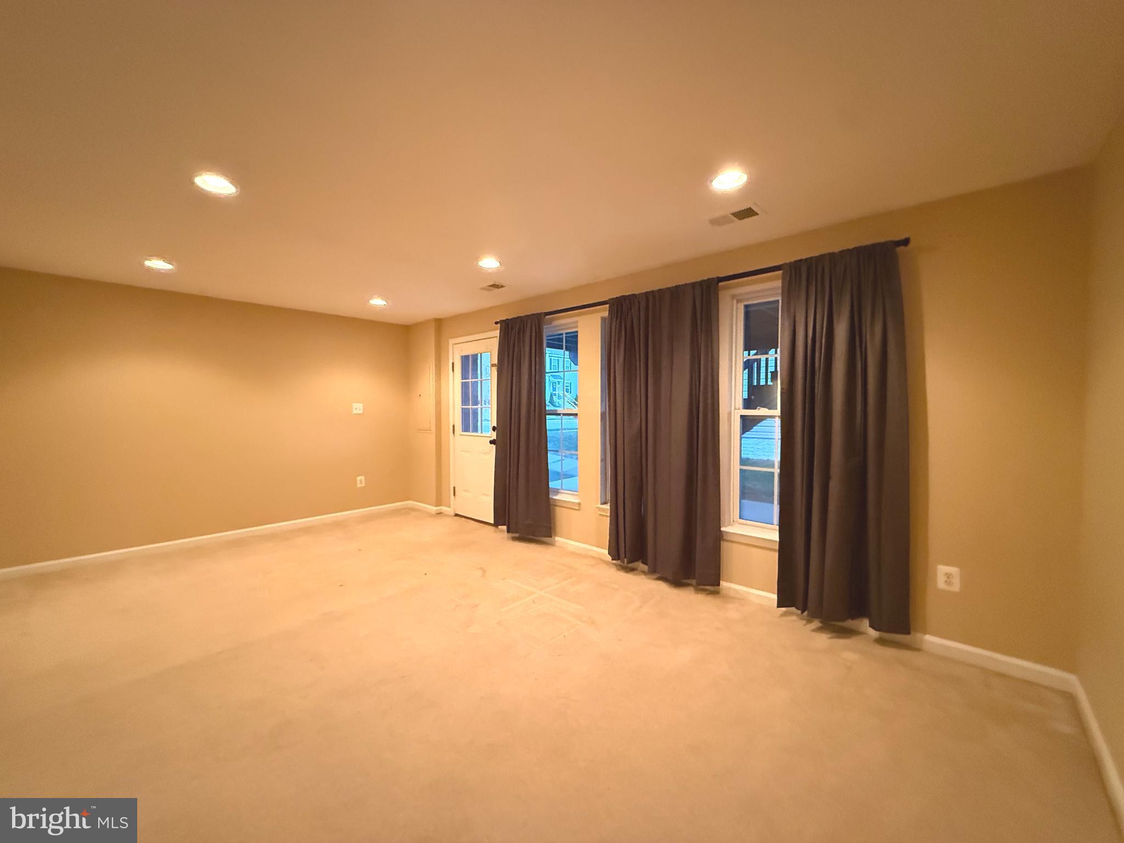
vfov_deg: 85.7
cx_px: 562
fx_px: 455
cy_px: 422
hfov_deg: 102.1
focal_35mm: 14
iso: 1250
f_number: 2.2
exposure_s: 1/60
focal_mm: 2.22
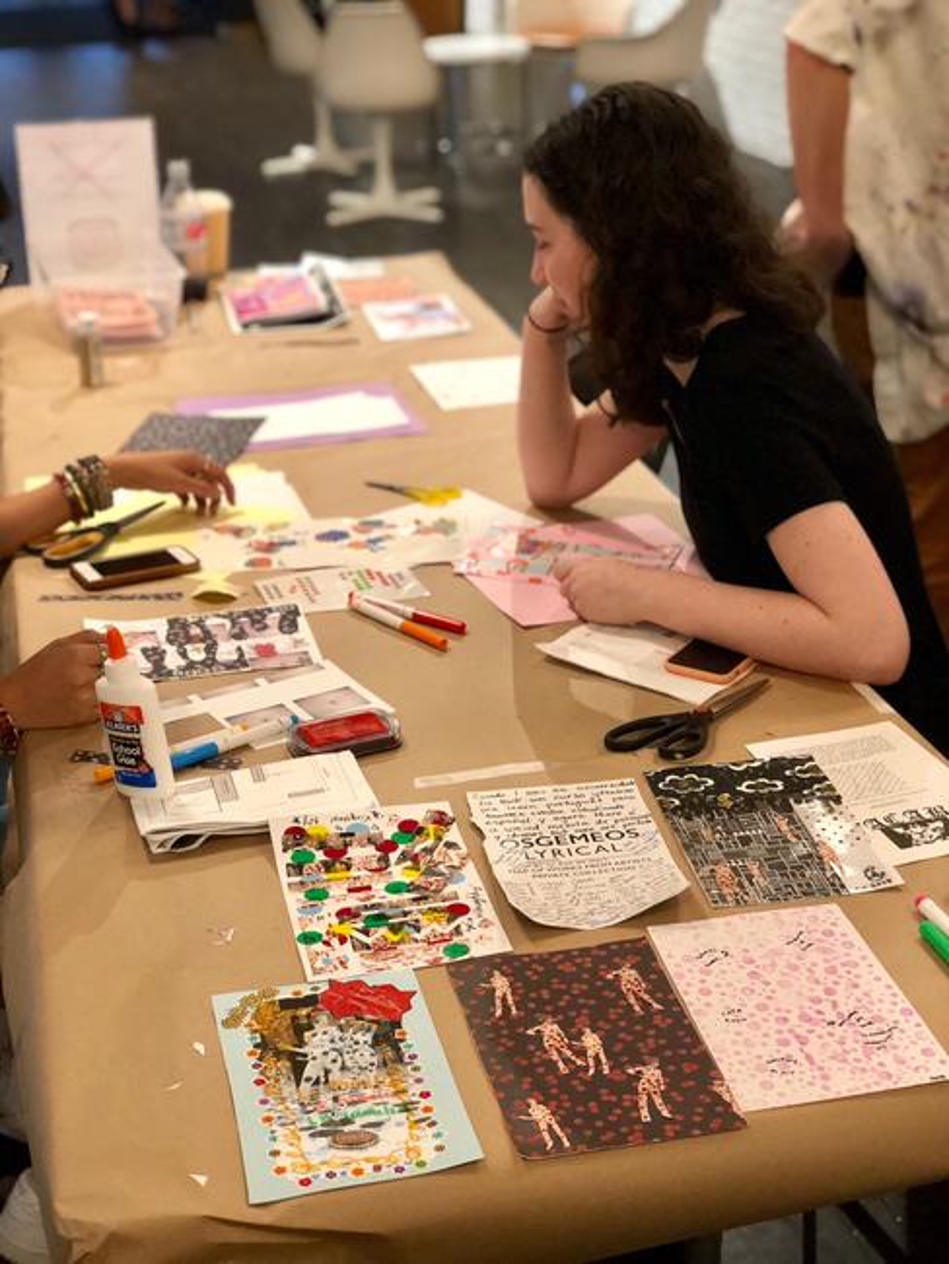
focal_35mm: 52
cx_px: 474
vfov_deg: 36.8
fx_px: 1900
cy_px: 632
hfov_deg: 28.1
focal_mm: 6
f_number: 2.4
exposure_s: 1/24
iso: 160
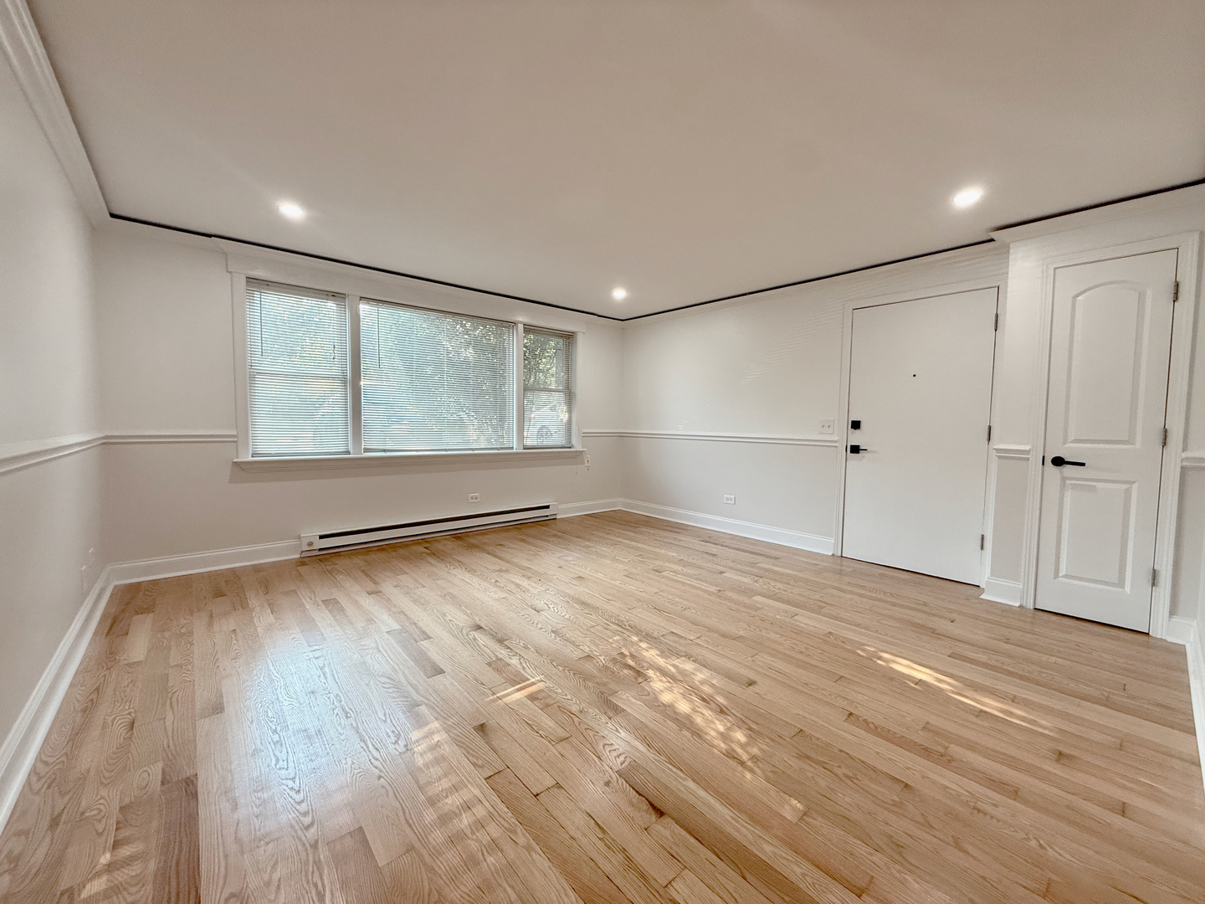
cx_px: 602
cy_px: 452
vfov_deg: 85.7
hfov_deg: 102.1
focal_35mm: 14
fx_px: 487
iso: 160
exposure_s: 1/120
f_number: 2.2
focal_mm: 2.22
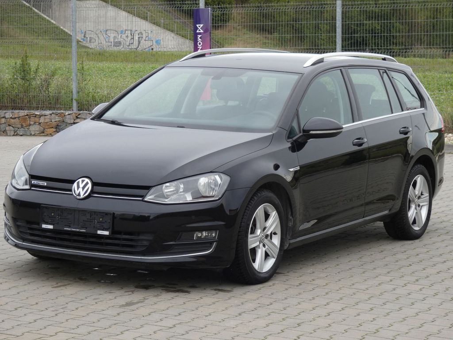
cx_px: 226
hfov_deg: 18.4
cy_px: 170
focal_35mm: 107
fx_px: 1400
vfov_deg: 13.8
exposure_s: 1/80
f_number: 5.6
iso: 80
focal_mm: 19.2
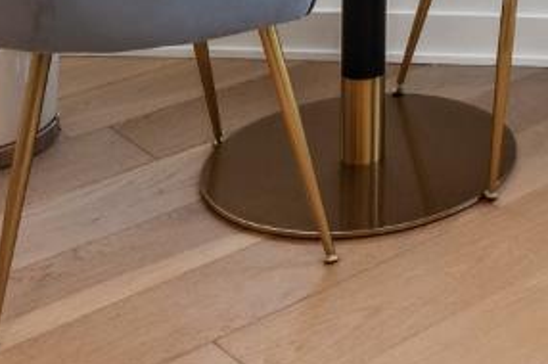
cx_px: 701
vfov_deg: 12.9
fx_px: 1317
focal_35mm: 87
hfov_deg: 21.4
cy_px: -446
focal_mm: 16.5
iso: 200
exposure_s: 1/125
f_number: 8
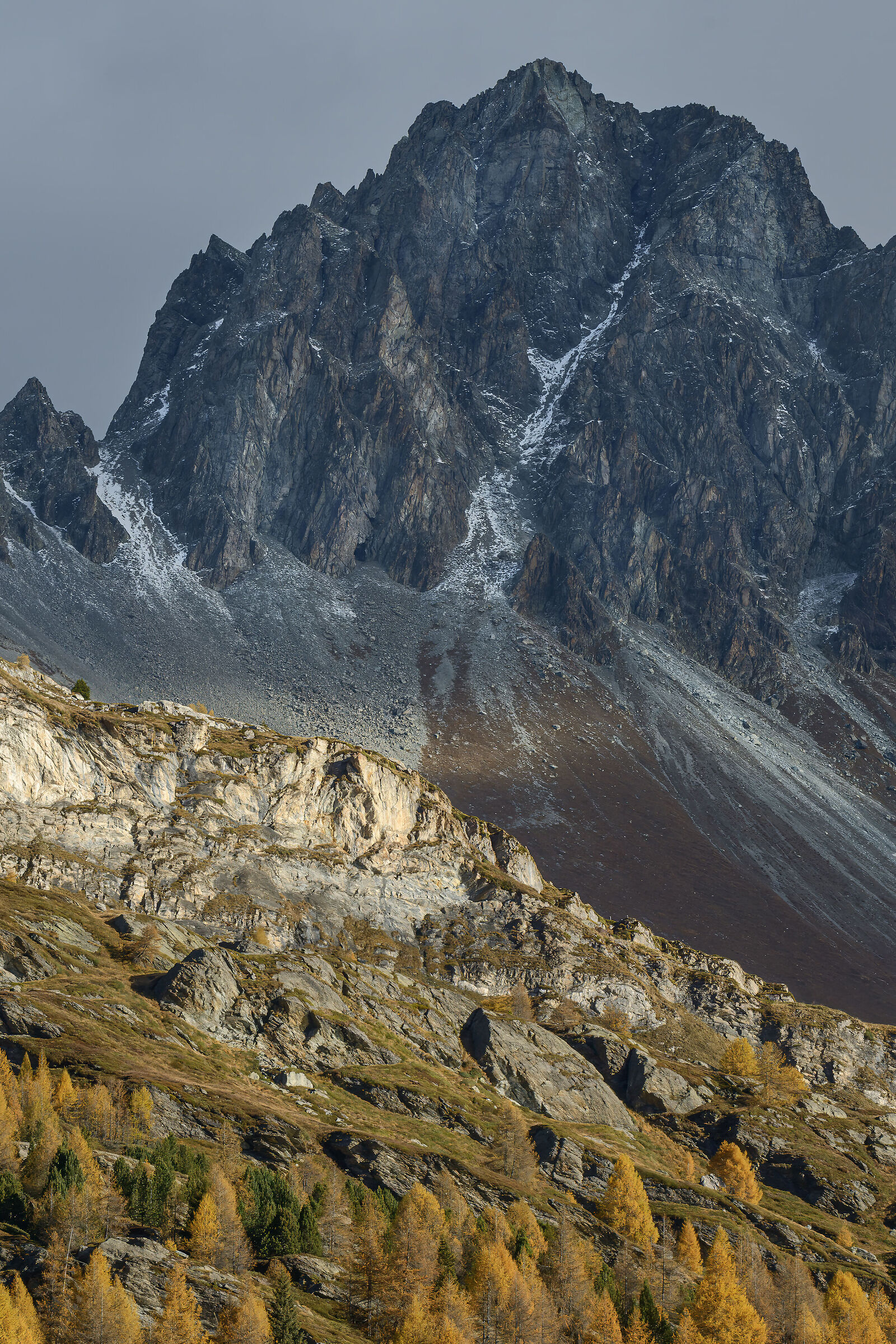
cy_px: 672
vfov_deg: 11.4
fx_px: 6719
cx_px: 448
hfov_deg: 7.6
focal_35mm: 180
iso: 320
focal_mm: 120
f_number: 13
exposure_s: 1/320
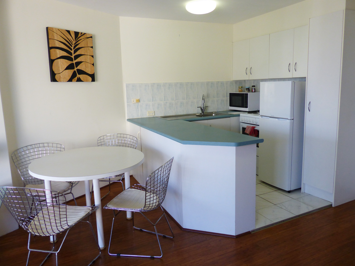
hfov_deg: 67.3
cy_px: 133
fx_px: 267
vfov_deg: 53.1
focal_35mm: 26
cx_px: 178
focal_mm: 4.5
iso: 125
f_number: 2.8
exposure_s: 1/60
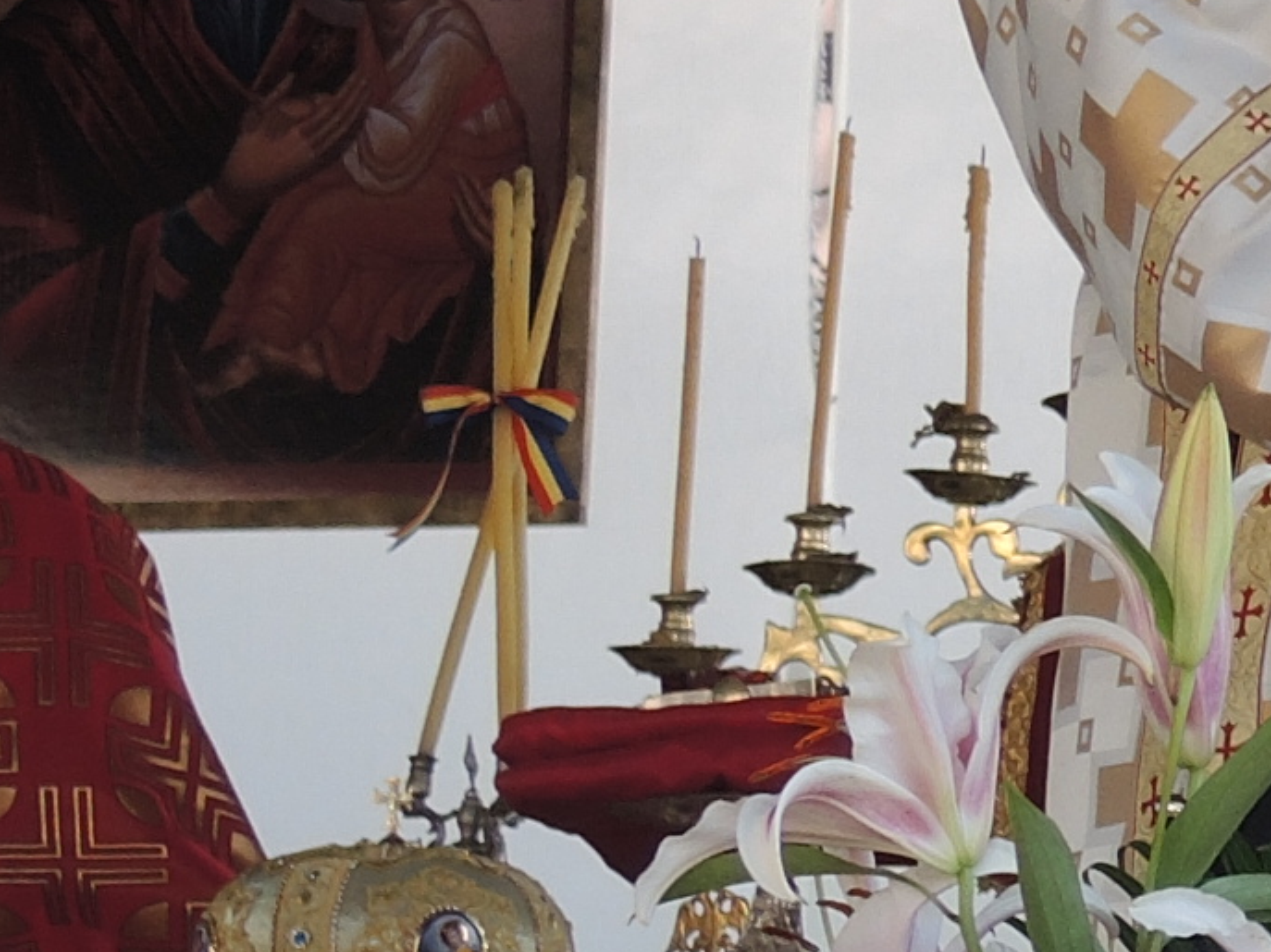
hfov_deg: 6.4
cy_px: 275
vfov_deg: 5.1
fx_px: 10683
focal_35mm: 291
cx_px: 3443
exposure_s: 1/500
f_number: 2.8
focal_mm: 11
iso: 100
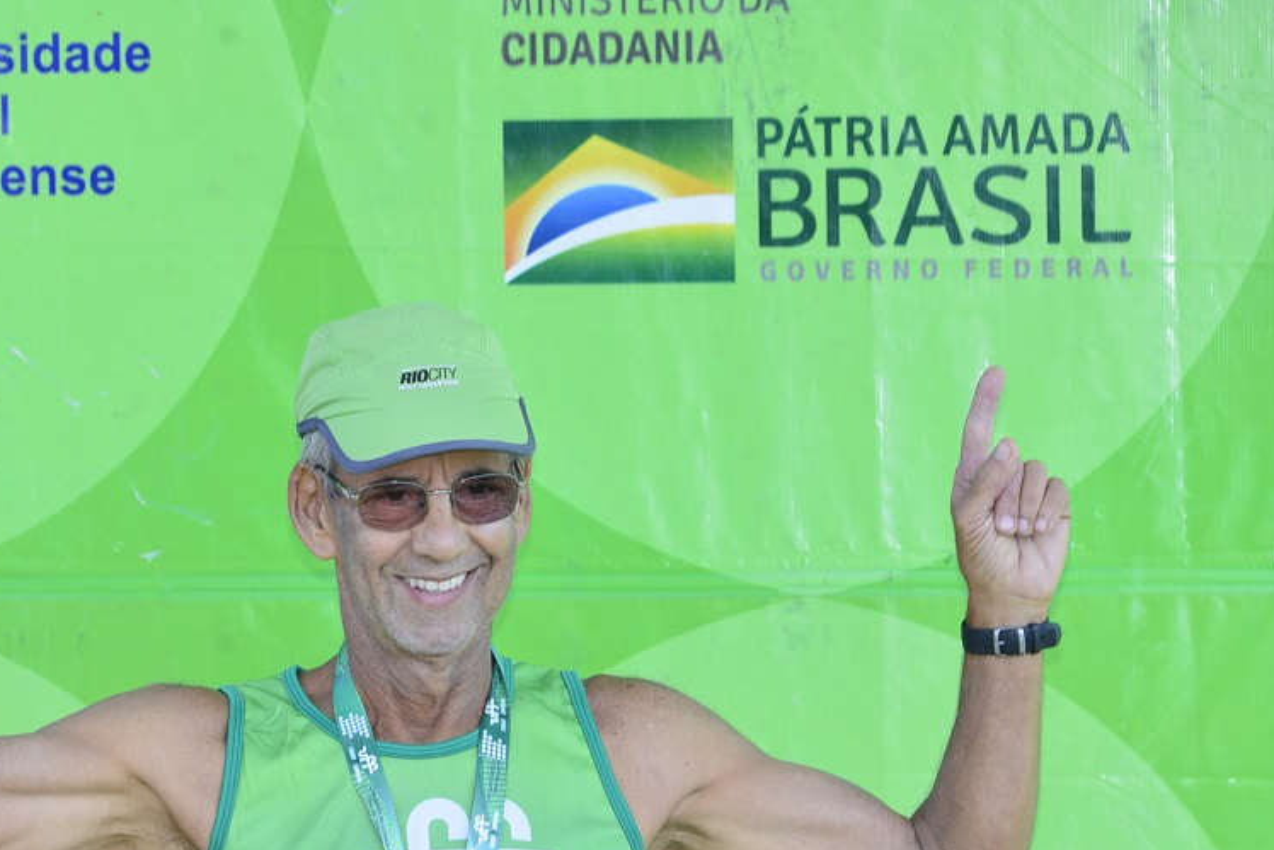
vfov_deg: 4.3
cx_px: 370
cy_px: 624
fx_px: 11361
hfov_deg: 6.4
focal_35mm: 321
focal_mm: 200
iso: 250
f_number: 8
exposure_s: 1/100
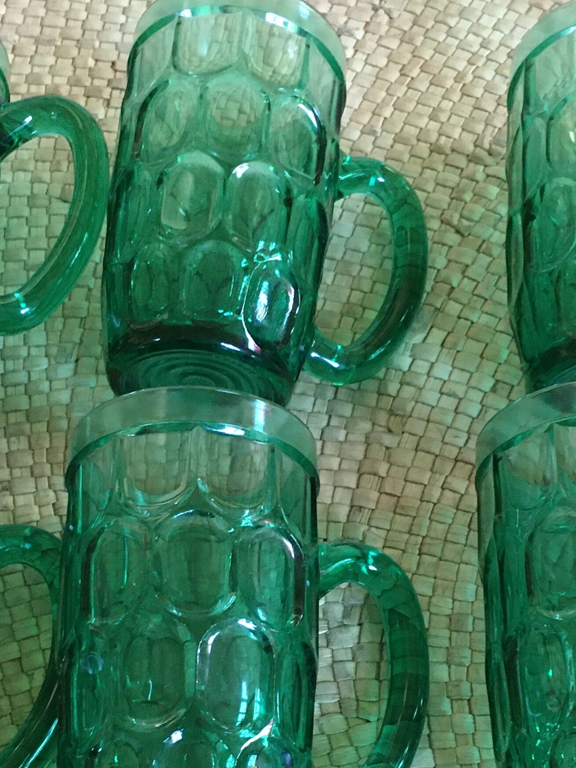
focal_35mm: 67
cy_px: 591
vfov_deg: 28.5
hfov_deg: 21.9
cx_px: 310
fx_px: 1486
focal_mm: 4.15
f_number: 2.2
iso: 200
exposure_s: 1/17
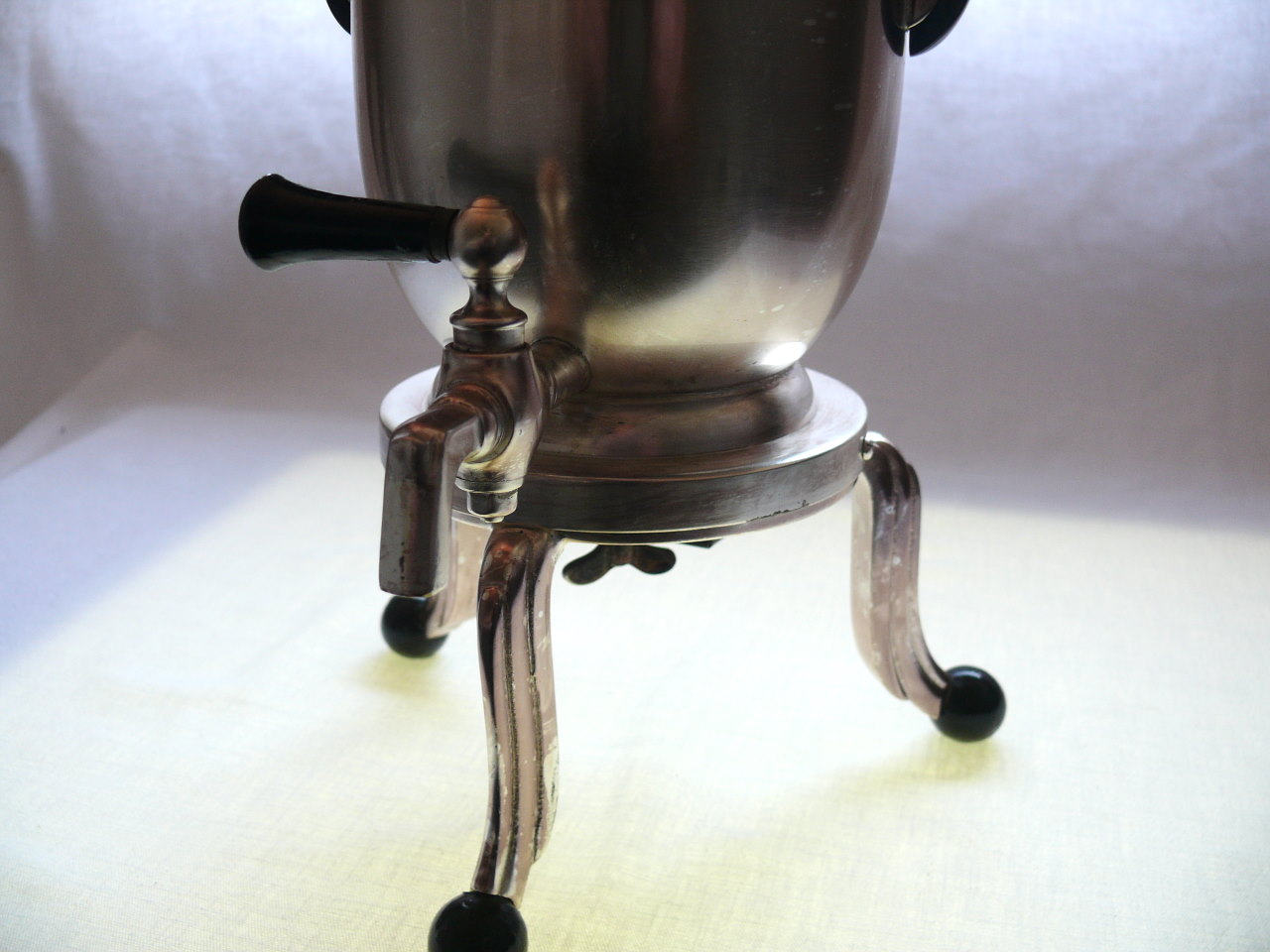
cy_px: 476
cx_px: 635
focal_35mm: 35
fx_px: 1284
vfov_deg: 40.7
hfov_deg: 52.6
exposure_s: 1/100
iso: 100
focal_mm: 7.4
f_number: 2.8
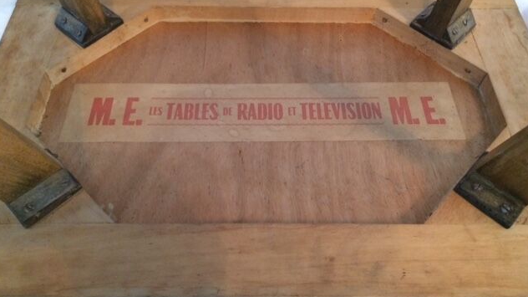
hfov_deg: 61.0
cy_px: 129
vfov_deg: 36.6
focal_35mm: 32
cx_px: 264
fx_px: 448
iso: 400
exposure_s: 1/17
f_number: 2.2
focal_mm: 4.15
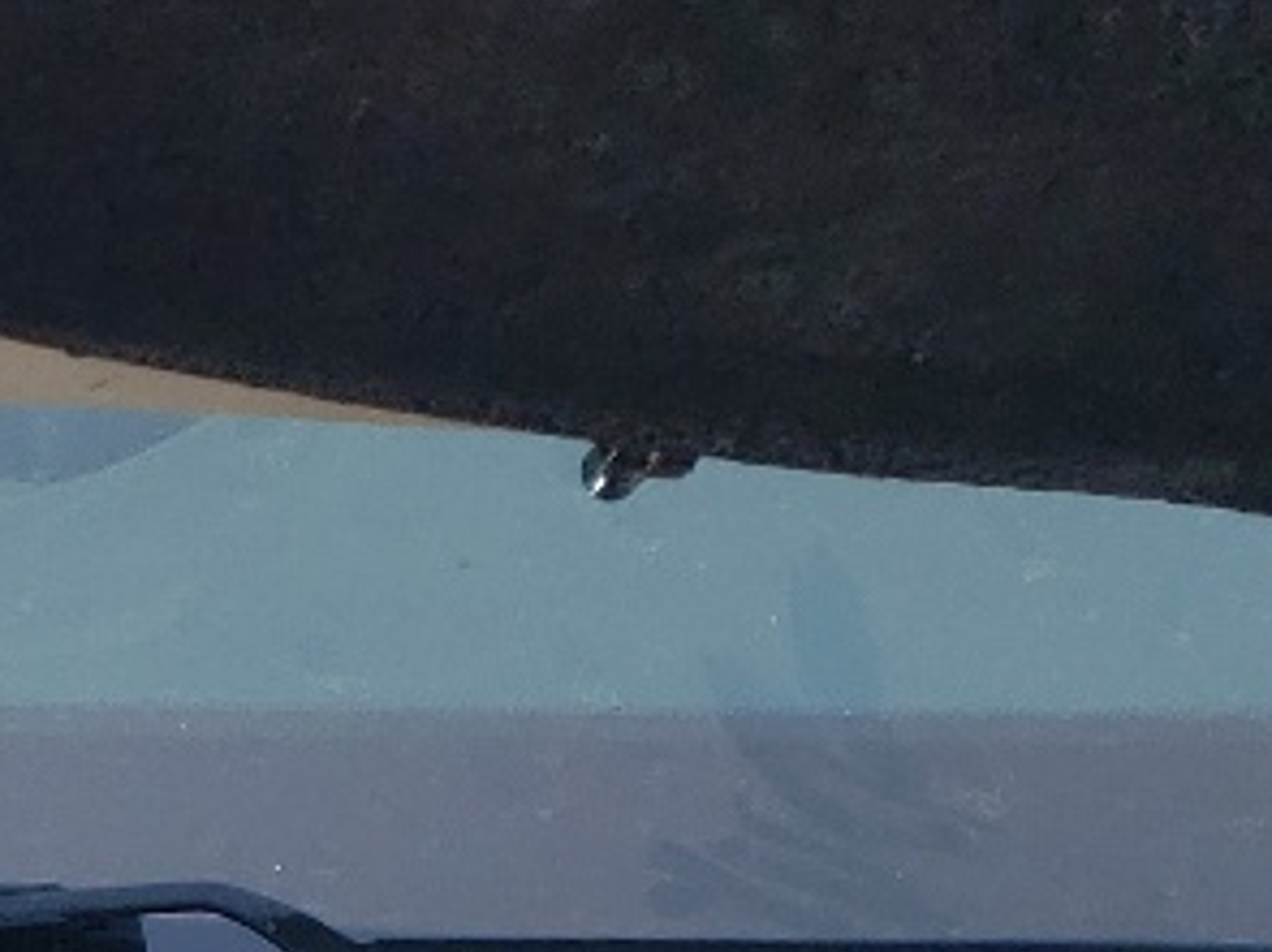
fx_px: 5179
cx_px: -599
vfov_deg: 9.4
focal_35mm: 141
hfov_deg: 13.3
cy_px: 2270
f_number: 1.5
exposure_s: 1/2000
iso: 50
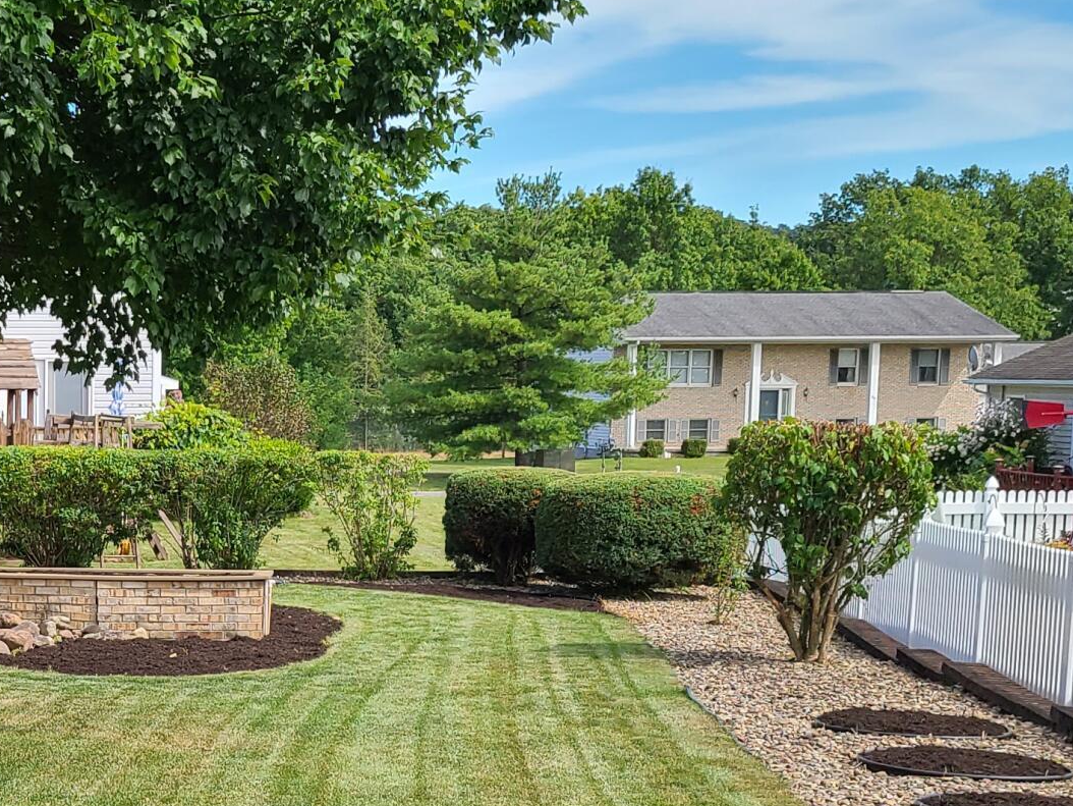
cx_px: -35
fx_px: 2294
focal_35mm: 74
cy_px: 703
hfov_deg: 24.9
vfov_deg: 19.6
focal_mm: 5.4
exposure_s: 1/984
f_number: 1.8
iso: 40
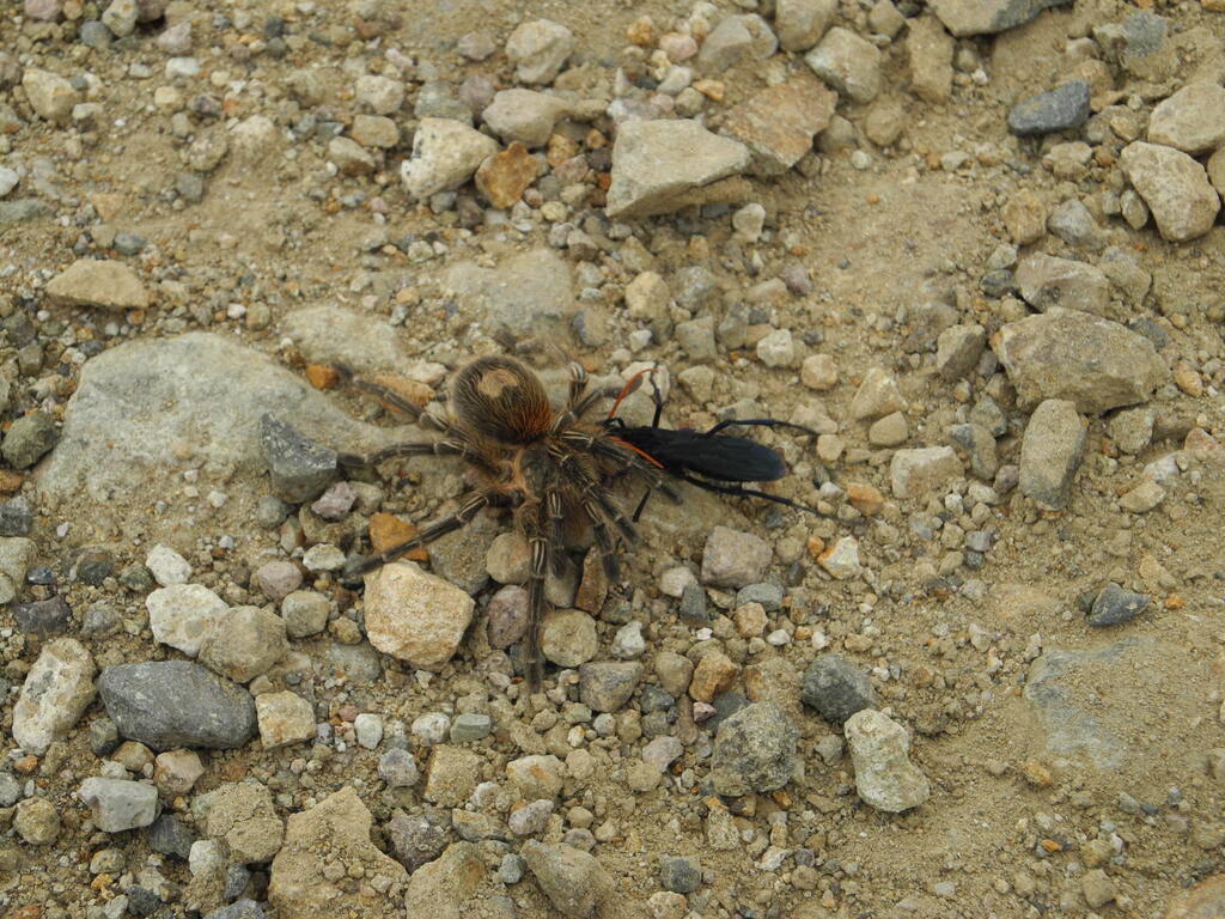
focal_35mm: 76
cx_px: 612
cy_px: 460
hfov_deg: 25.7
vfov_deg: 19.4
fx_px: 2690
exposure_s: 1/200
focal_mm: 16.3
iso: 100
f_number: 4
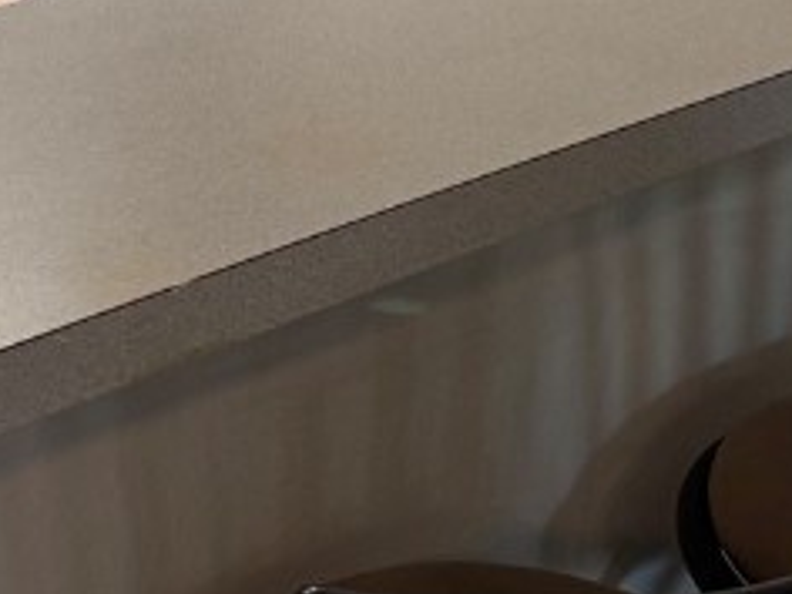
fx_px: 2379
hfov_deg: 18.8
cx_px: 195
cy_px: -557
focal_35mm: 104
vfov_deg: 12.6
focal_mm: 6.76
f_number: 1.78
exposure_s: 1/120
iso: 160
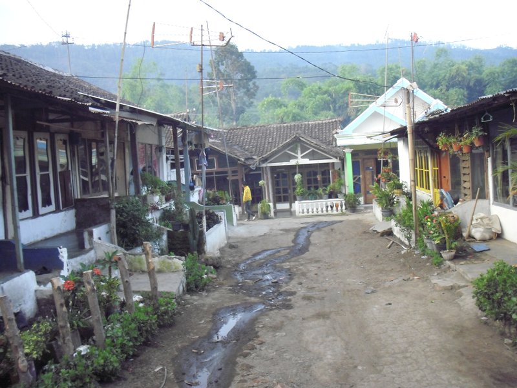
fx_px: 568
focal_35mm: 38
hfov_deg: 49.0
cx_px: 258
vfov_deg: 37.7
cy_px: 194
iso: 200
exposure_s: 1/125
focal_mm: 6.2
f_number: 2.8
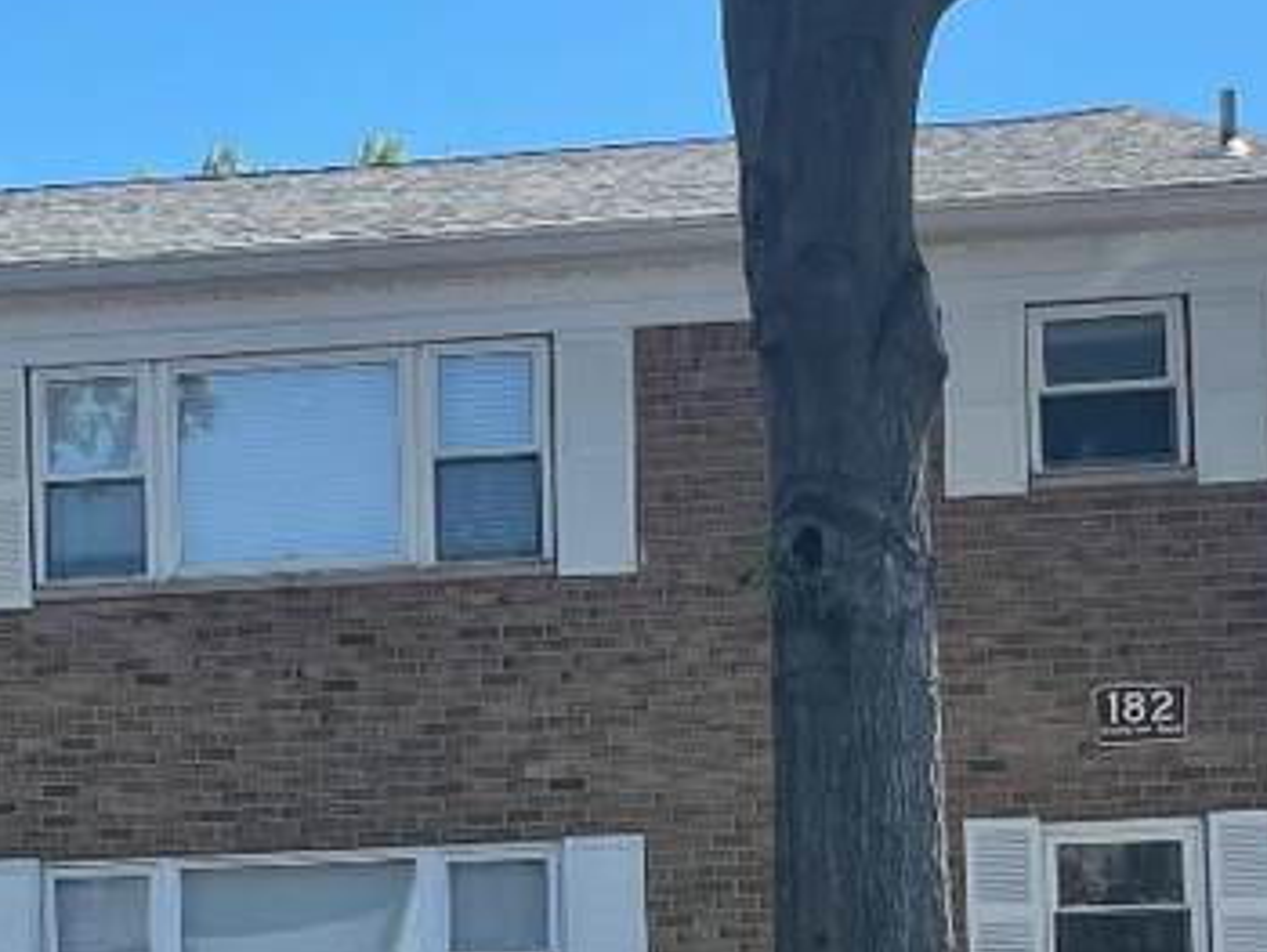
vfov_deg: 15.2
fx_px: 3480
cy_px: 1024
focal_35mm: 95
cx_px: -134
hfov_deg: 19.7
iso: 32
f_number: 1.6
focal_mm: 4.2
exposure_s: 1/1742
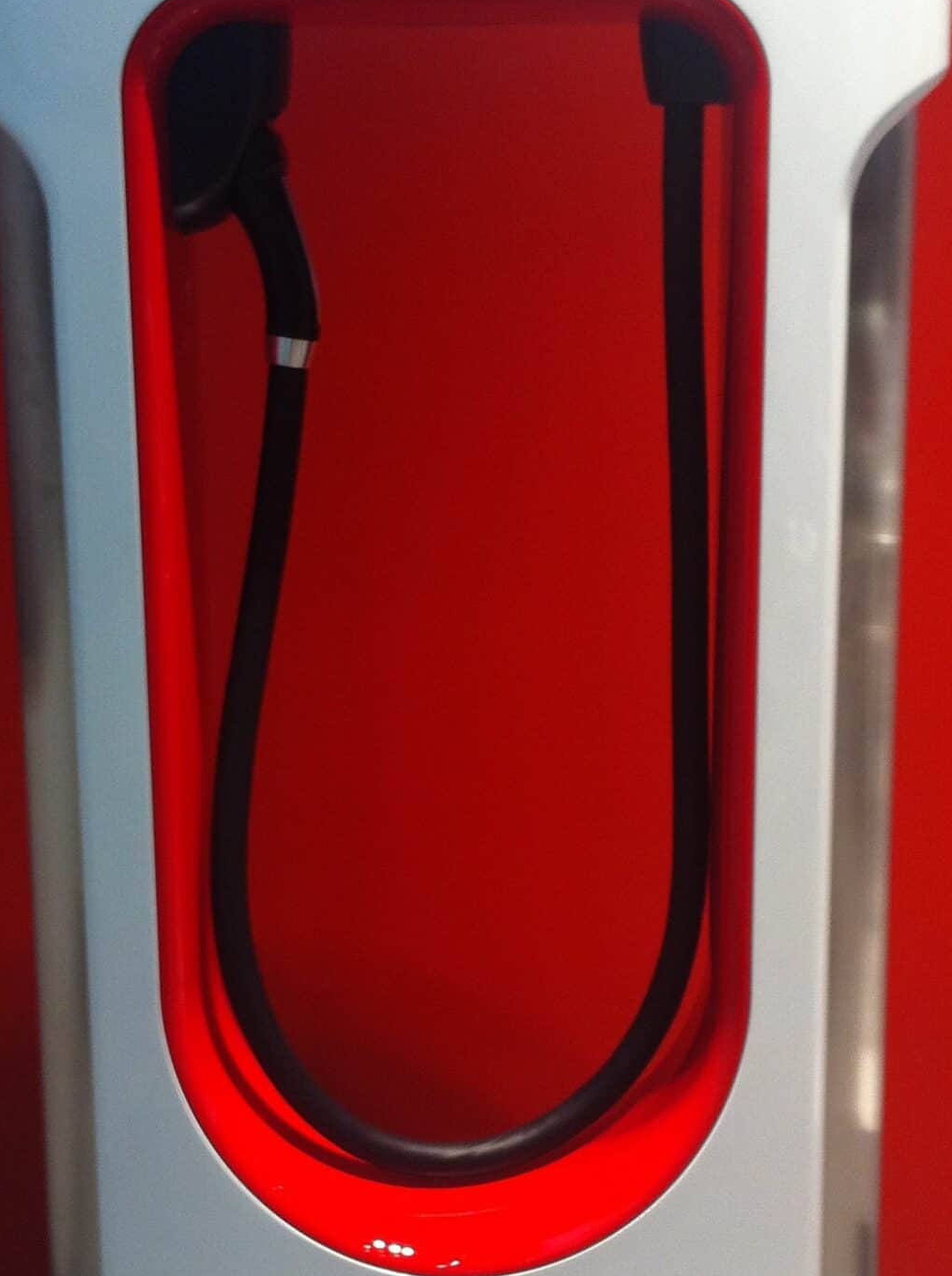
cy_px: 698
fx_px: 2427
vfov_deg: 29.4
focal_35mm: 66
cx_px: 490
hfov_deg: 22.2
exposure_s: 1/24
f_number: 2.8
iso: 80
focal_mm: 3.85
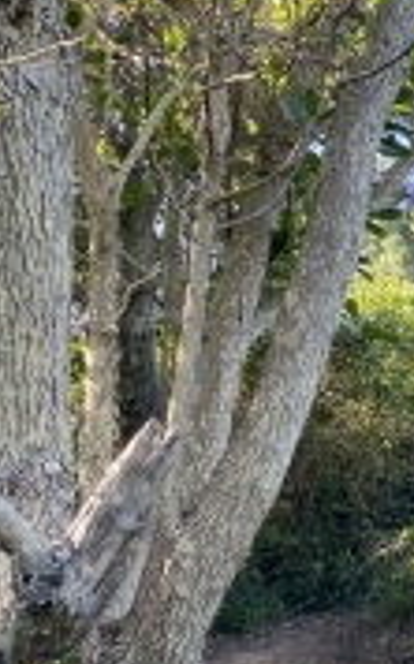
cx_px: 664
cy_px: 354
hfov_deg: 18.1
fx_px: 1121
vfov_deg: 33.0
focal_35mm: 62
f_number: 1.8
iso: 32
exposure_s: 1/529
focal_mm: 4.25
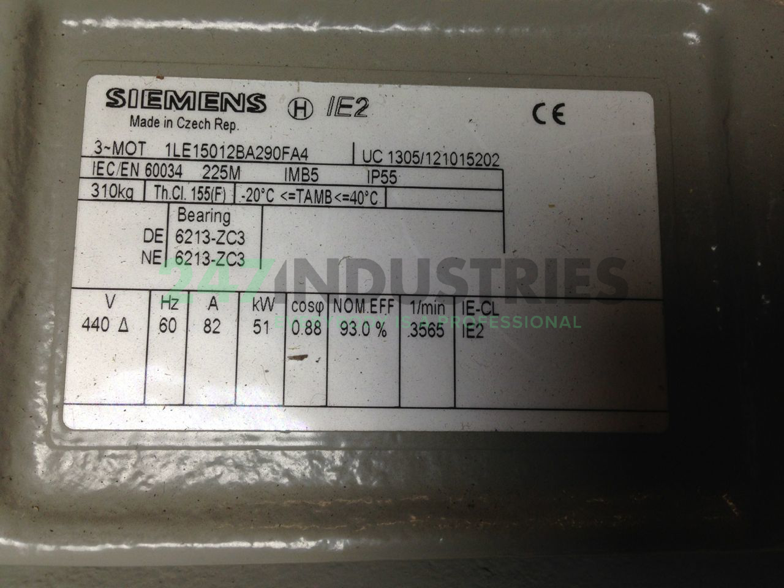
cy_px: 294
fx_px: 747
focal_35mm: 33
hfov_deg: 55.4
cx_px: 392
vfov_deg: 42.9
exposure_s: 1/60
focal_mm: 4.12
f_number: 2.4
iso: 64
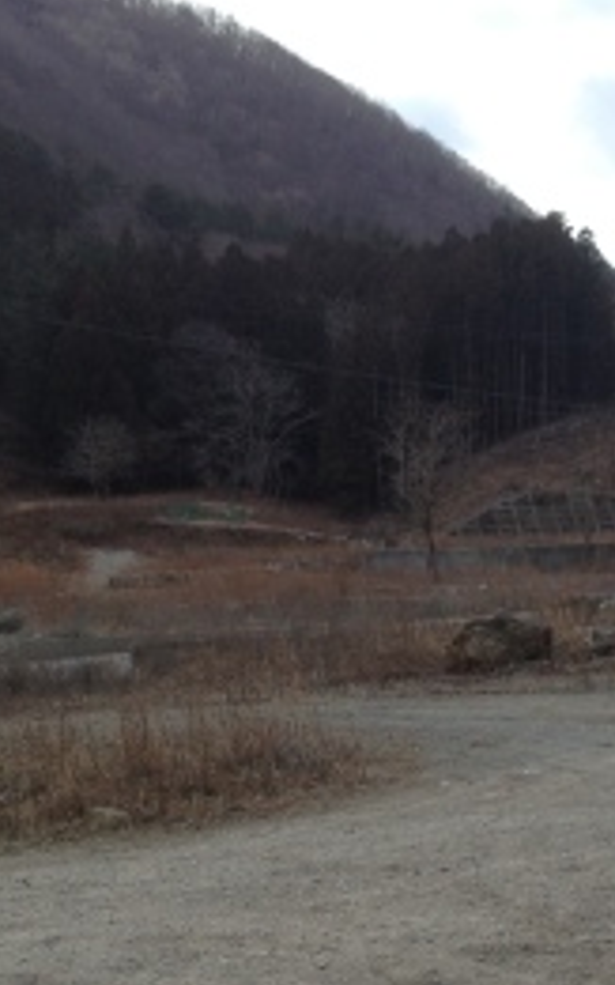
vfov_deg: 28.7
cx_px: 475
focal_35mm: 71
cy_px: 677
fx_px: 1905
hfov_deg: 18.2
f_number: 2.4
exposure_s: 1/1200
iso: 50
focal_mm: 4.28
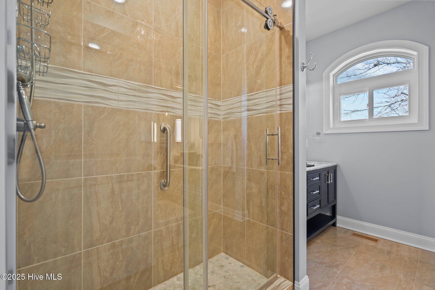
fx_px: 193
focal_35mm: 16
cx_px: 218
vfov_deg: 73.7
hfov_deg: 96.7
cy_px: 145
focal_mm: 16
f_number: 4
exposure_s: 1/4
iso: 320
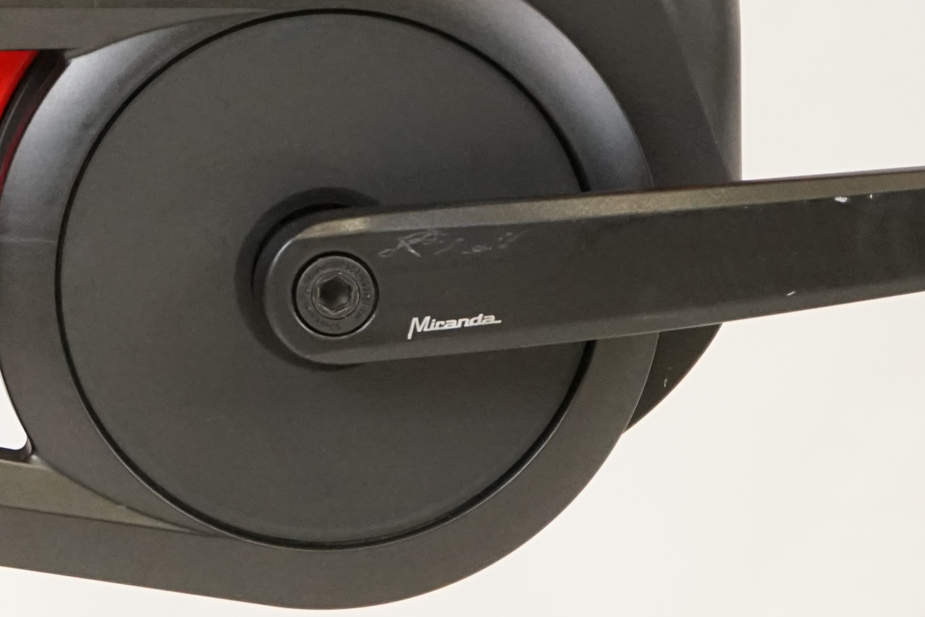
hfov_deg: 9.6
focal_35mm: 209
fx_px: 5370
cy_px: 201
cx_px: -442
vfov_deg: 6.6
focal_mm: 62
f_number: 5.6
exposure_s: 1/200
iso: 3200
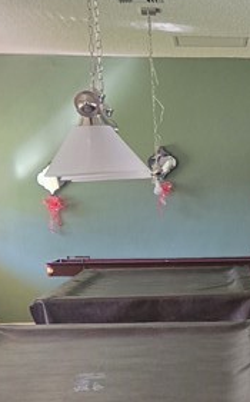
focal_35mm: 89
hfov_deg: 13.9
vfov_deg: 22.5
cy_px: 393
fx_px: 973
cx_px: 359
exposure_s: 1/120
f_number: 1.8
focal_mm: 5.4
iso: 400
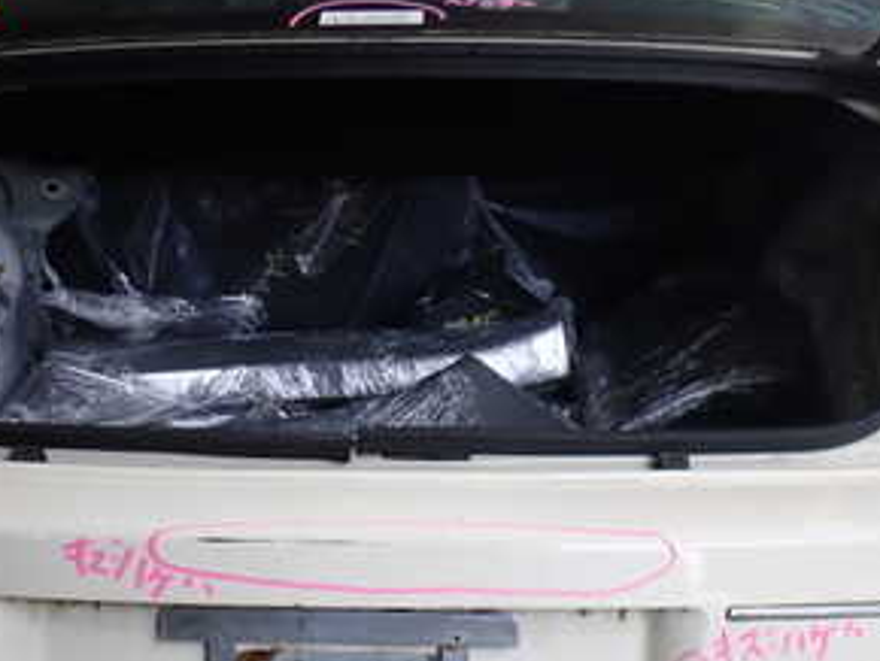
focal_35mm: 62
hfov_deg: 31.1
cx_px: 355
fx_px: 1577
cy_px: 640
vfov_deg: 22.9
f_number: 2.3
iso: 160
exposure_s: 1/125
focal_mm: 5.4
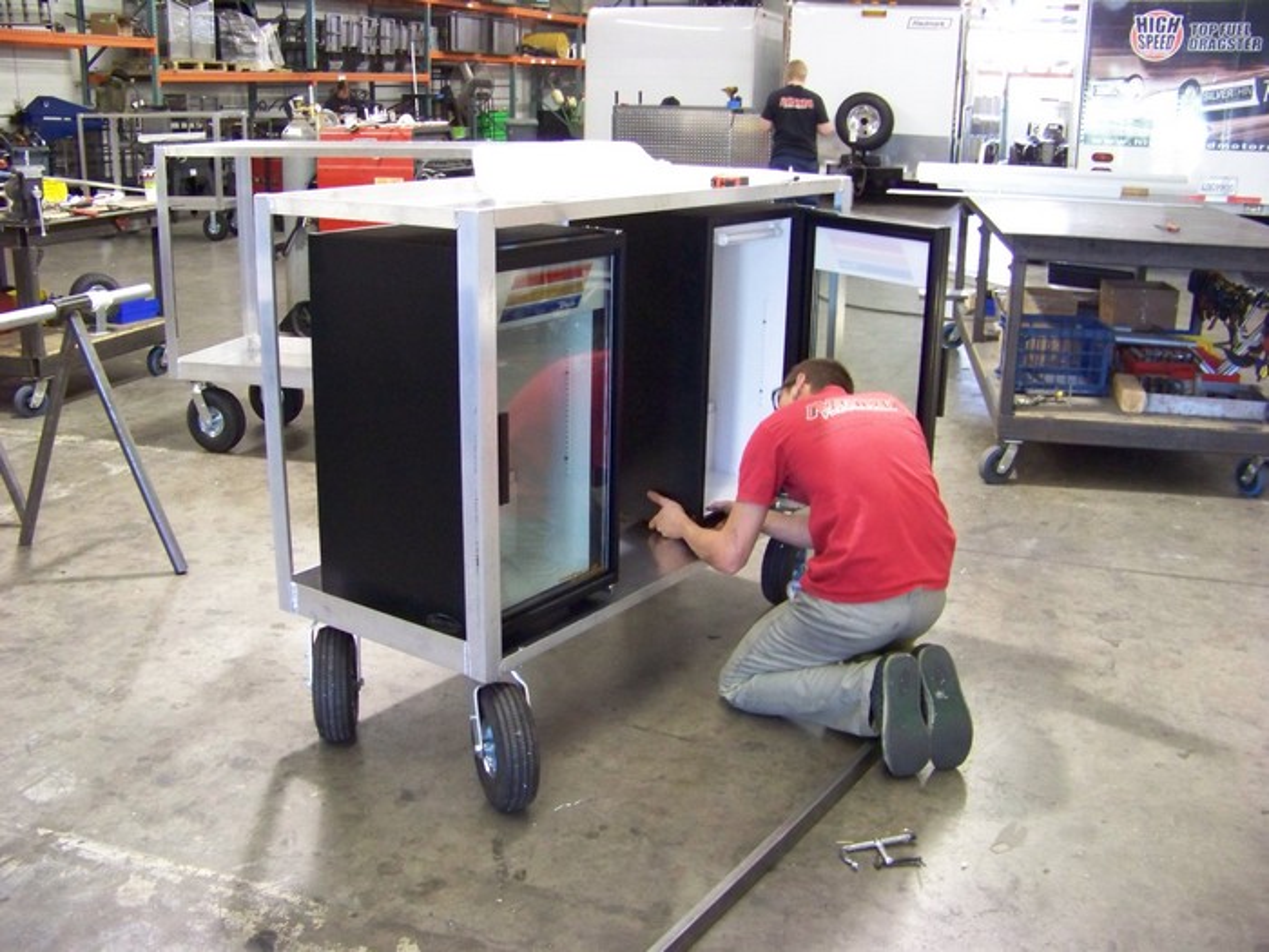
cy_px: 476
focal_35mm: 36
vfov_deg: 39.7
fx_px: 1320
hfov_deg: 51.4
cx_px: 634
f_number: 2.8
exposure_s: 1/20
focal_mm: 5.85
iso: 400
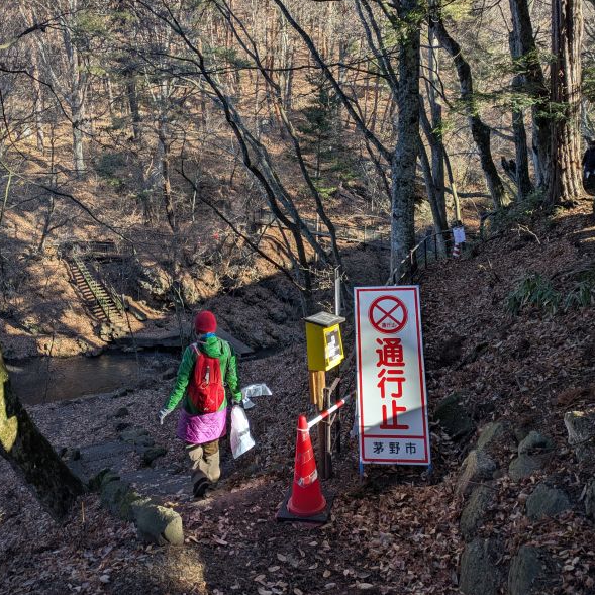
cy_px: 193
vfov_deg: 52.9
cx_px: 295
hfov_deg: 54.0
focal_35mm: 30
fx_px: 583
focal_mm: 5.43
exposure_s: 1/522
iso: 45
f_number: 1.89
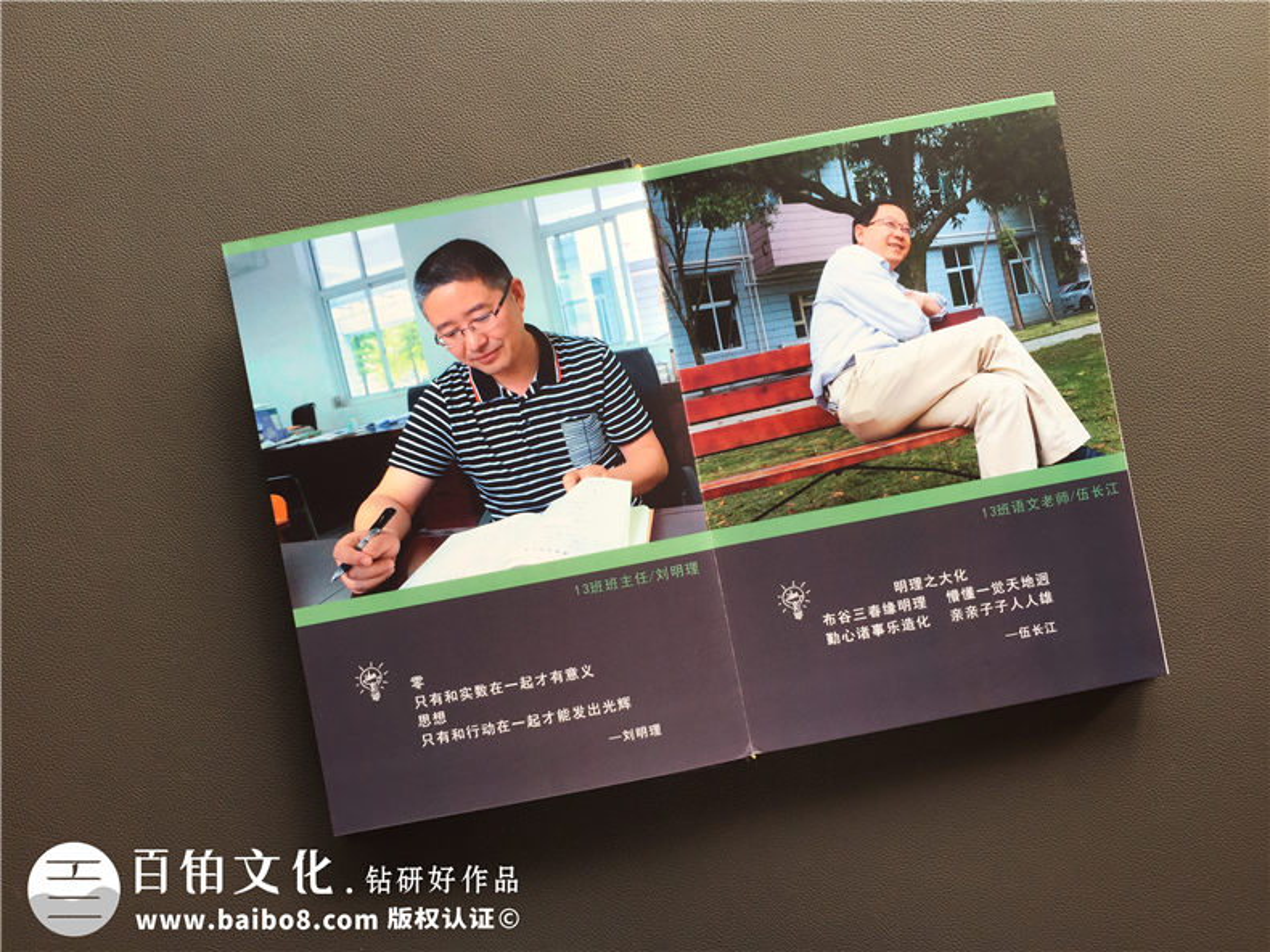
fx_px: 1064
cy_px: 476
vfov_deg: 48.2
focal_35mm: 29
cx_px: 635
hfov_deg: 61.7
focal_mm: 4.15
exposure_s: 1/100
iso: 32
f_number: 2.2
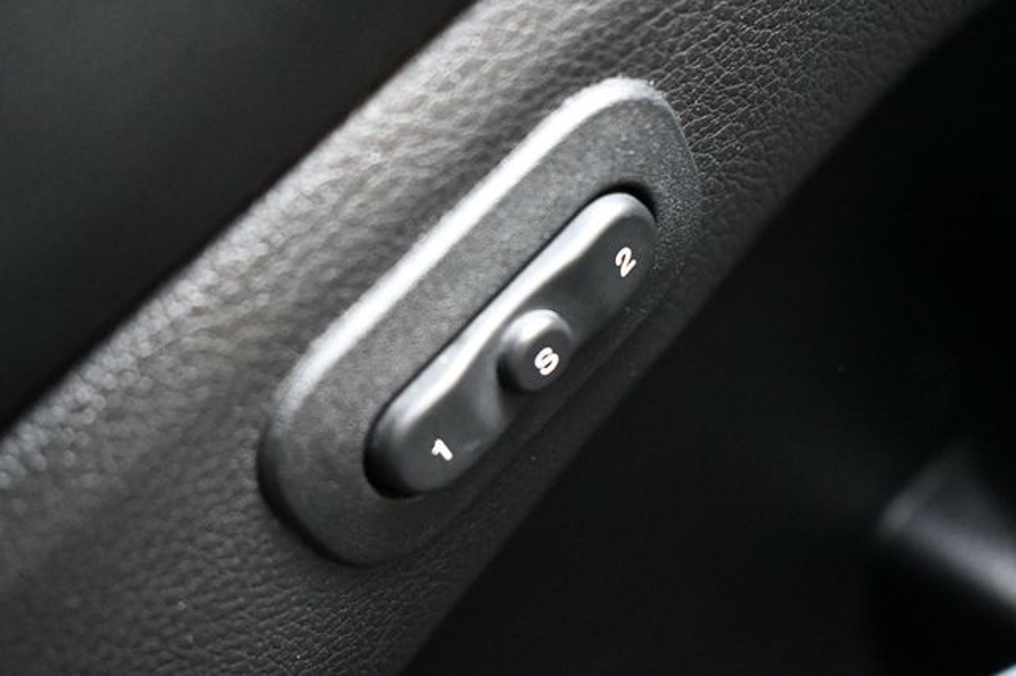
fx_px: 1354
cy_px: 338
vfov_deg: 28.0
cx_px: 508
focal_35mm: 48
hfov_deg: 41.1
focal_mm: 32
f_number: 4.5
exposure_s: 1/60
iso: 10000
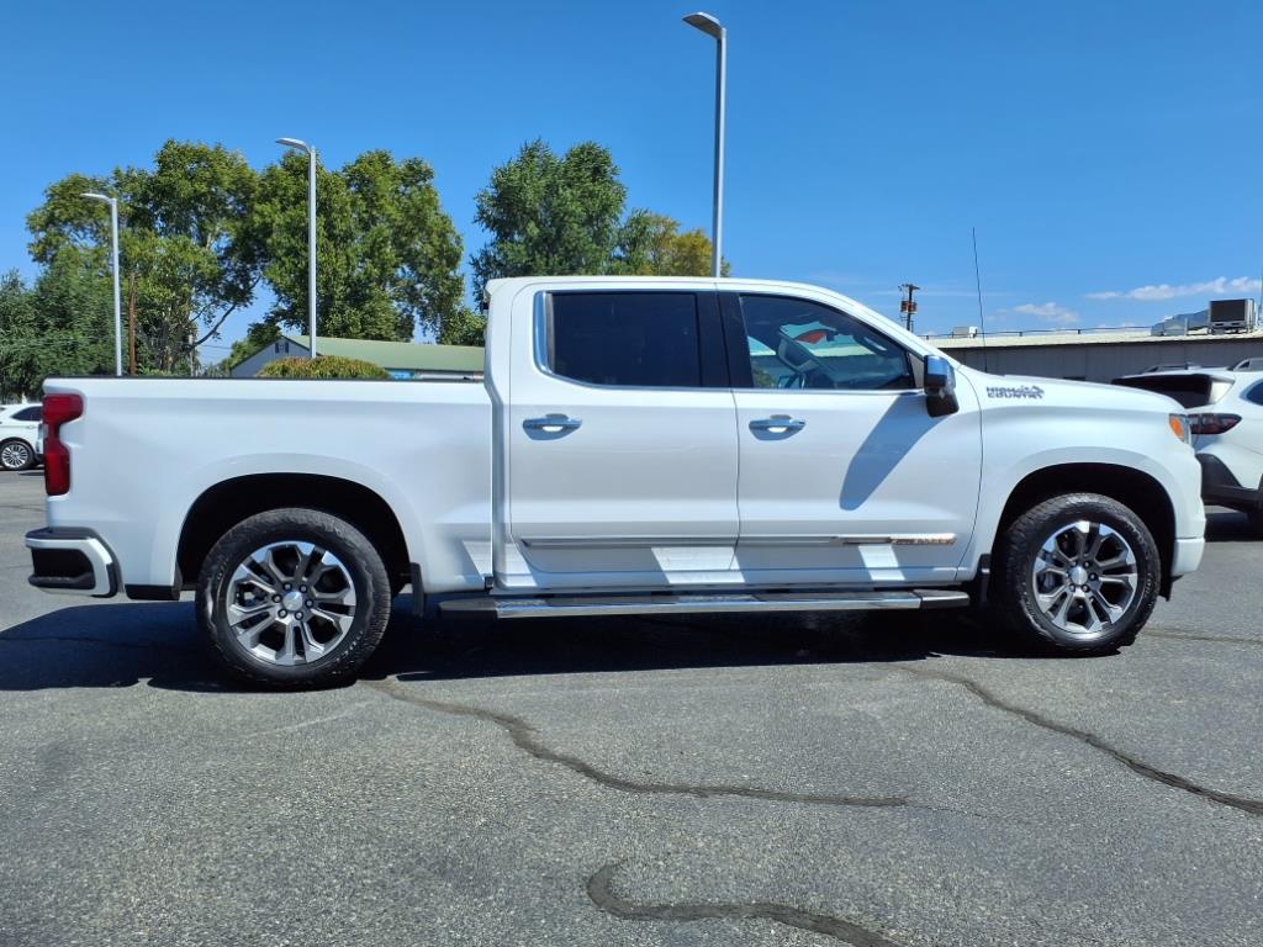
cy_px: 474
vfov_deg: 51.4
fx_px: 985
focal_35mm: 27
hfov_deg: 65.3
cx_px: 632
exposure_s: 1/3333
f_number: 1.9
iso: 40
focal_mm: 3.58
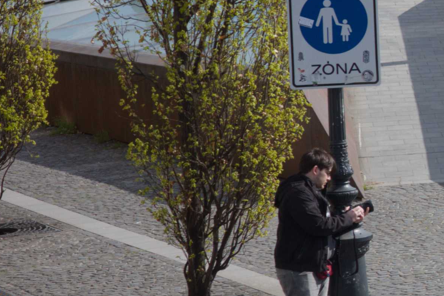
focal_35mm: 202
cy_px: 26
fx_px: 2491
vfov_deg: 6.8
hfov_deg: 9.2
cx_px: 1051
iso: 100
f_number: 5.6
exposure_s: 1/500
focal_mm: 26
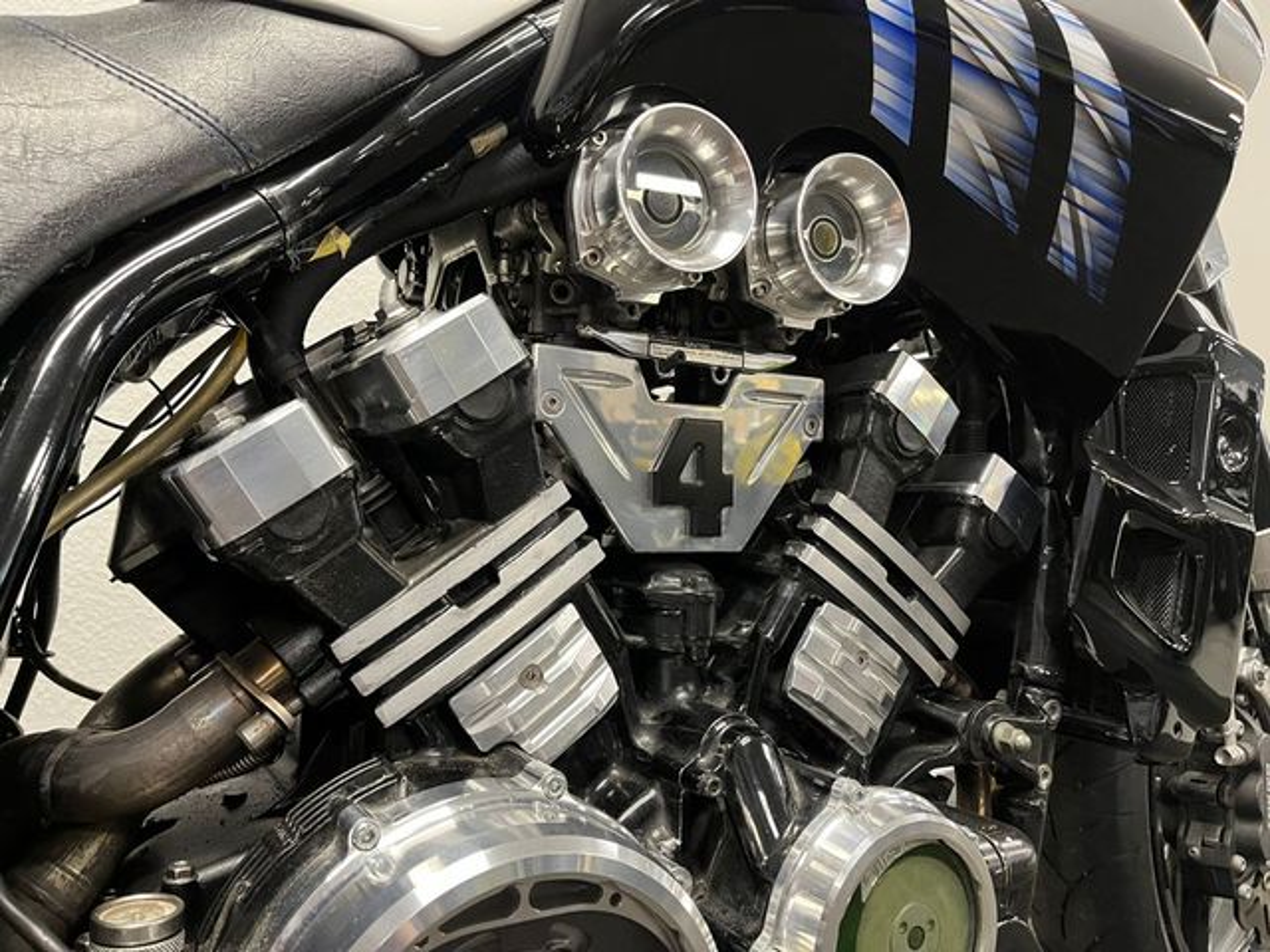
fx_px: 954
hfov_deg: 67.3
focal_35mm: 26
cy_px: 476
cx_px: 635
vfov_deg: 53.1
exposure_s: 1/50
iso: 320
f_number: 1.6
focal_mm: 5.1
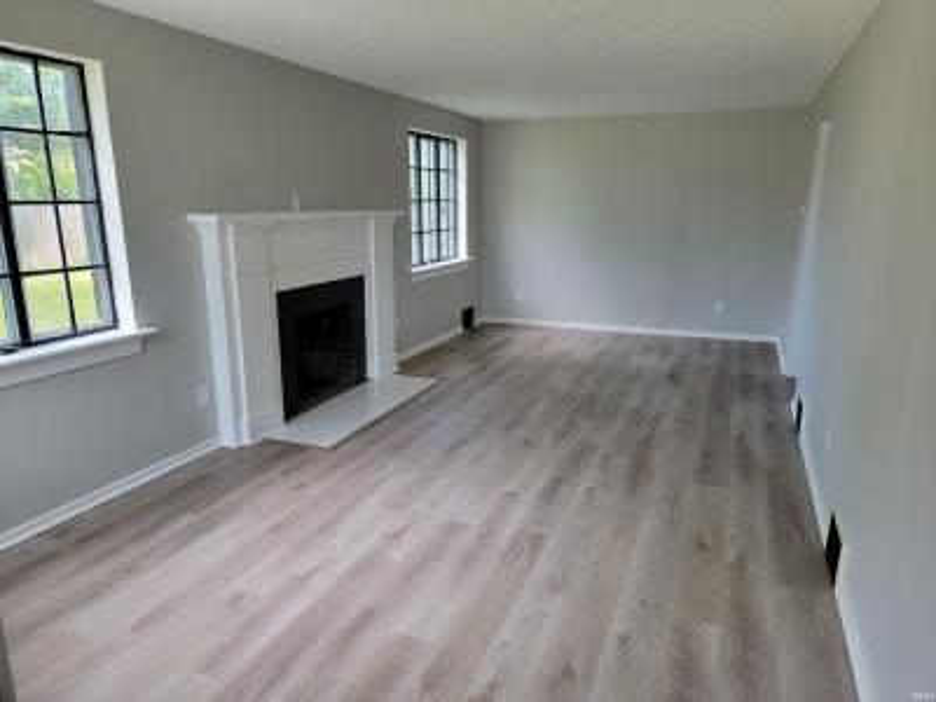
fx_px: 649
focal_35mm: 24
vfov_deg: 56.8
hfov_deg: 71.6
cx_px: 468
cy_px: 351
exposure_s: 1/120
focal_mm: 6.7
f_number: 1.8
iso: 100
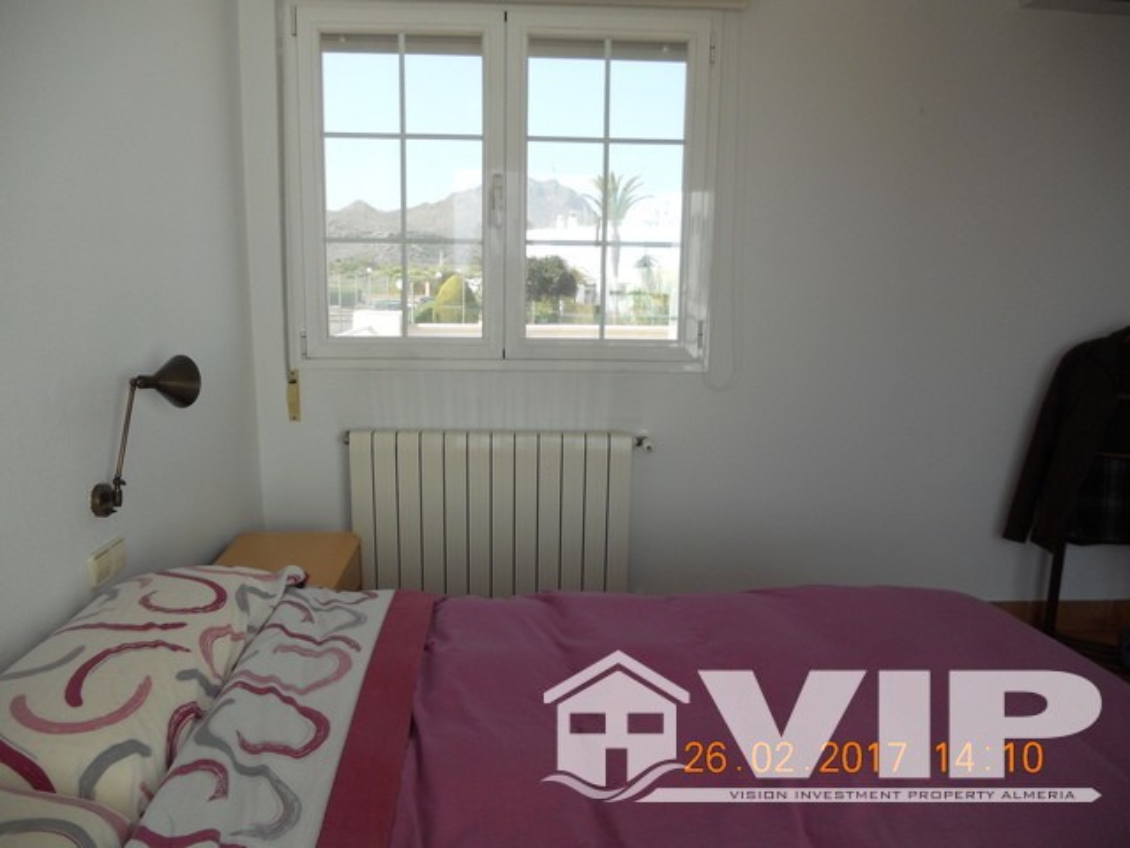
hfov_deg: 65.3
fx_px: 881
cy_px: 424
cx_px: 565
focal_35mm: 27
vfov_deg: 51.4
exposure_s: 1/250
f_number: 3.2
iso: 80
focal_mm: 4.9
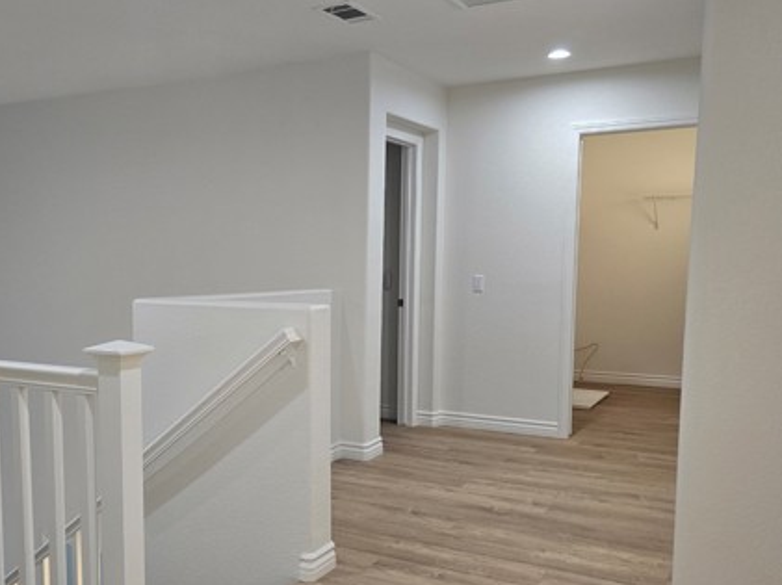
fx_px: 790
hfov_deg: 51.9
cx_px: 275
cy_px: 355
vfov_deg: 40.4
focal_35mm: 35
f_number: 1.7
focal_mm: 6.3
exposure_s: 1/120
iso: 200
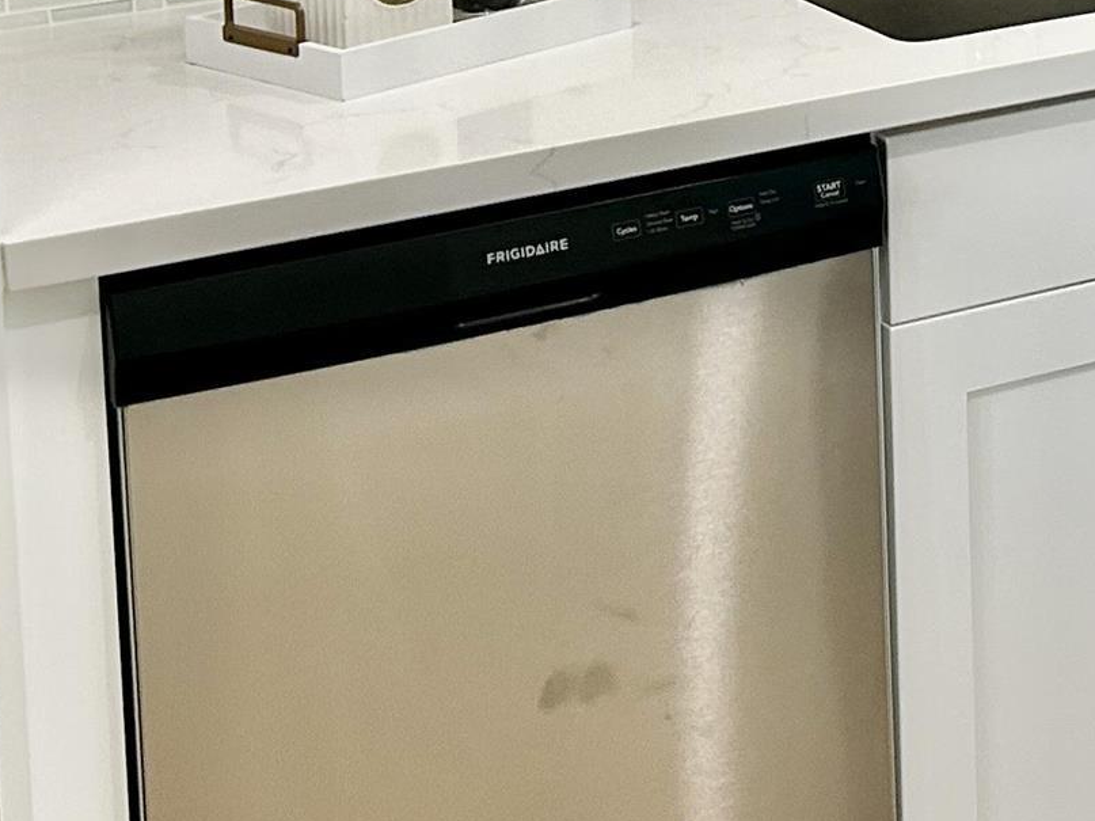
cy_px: -368
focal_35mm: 99
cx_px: 1239
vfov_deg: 14.1
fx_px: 3131
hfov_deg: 19.0
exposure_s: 1/120
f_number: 1.5
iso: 64
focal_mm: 5.7
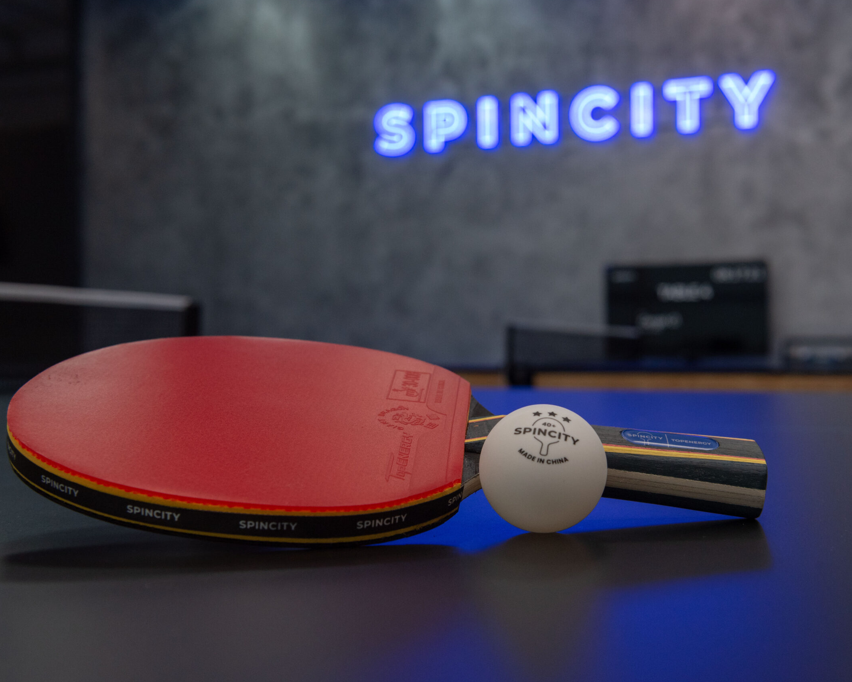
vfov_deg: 34.9
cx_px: 474
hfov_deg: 42.8
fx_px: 1084
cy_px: 341
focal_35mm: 43
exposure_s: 1/200
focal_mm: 38
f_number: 8
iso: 1250
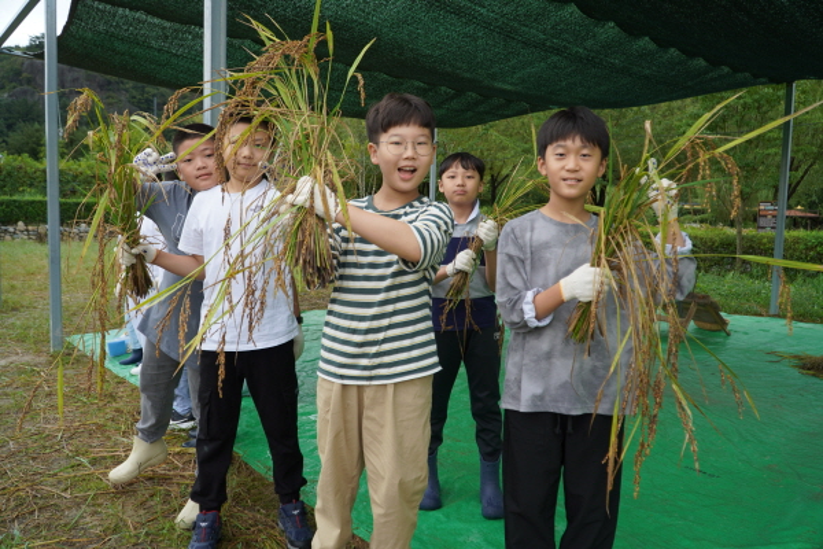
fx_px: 617
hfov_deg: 67.4
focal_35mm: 27
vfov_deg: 47.9
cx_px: 412
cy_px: 274
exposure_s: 1/250
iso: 100
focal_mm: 18
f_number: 4.5
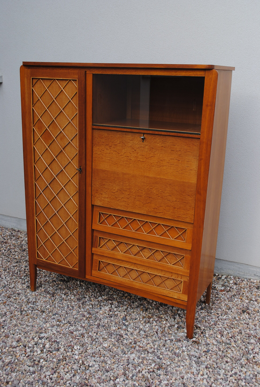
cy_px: 194
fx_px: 420
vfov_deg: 49.5
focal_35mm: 39
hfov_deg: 34.4
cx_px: 130
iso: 100
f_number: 6.3
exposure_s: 1/160
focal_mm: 26
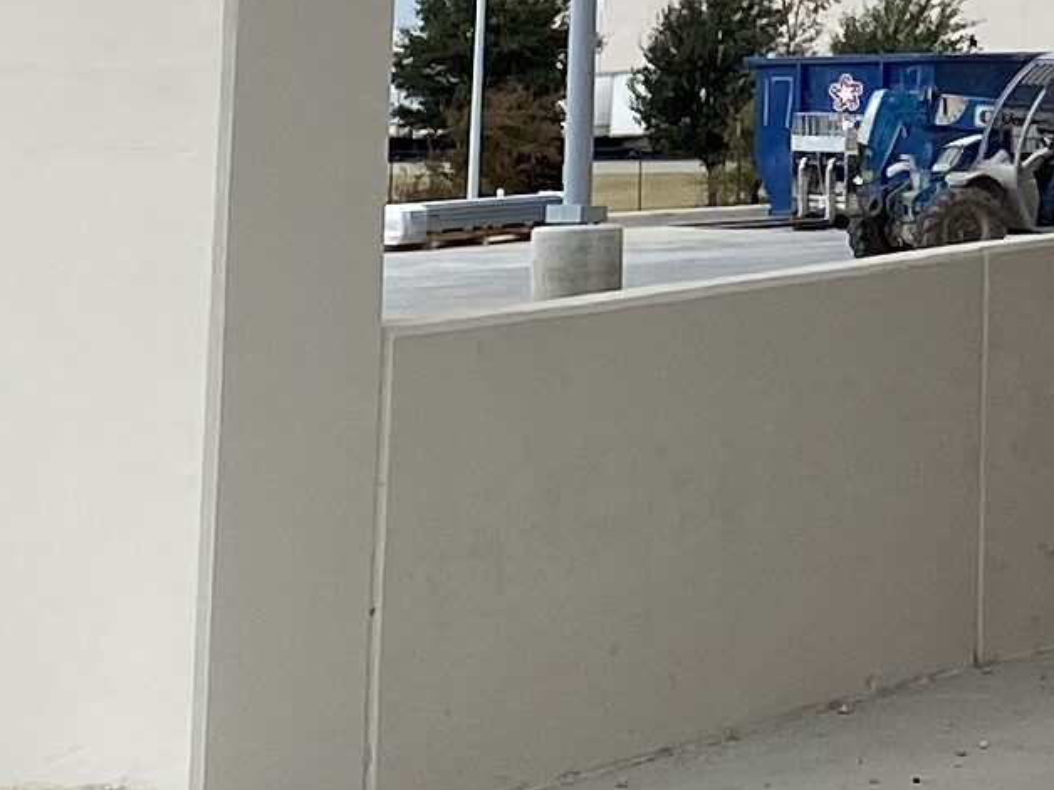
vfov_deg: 8.3
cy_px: -961
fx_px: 5085
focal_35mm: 167
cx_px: 1474
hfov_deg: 11.4
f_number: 1.8
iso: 32
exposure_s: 1/1727
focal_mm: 4.25
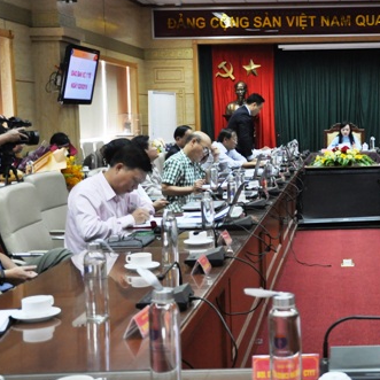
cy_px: 170
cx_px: 341
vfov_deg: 26.9
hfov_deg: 26.0
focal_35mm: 64
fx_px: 795
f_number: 4
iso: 1250
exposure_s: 1/40
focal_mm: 26
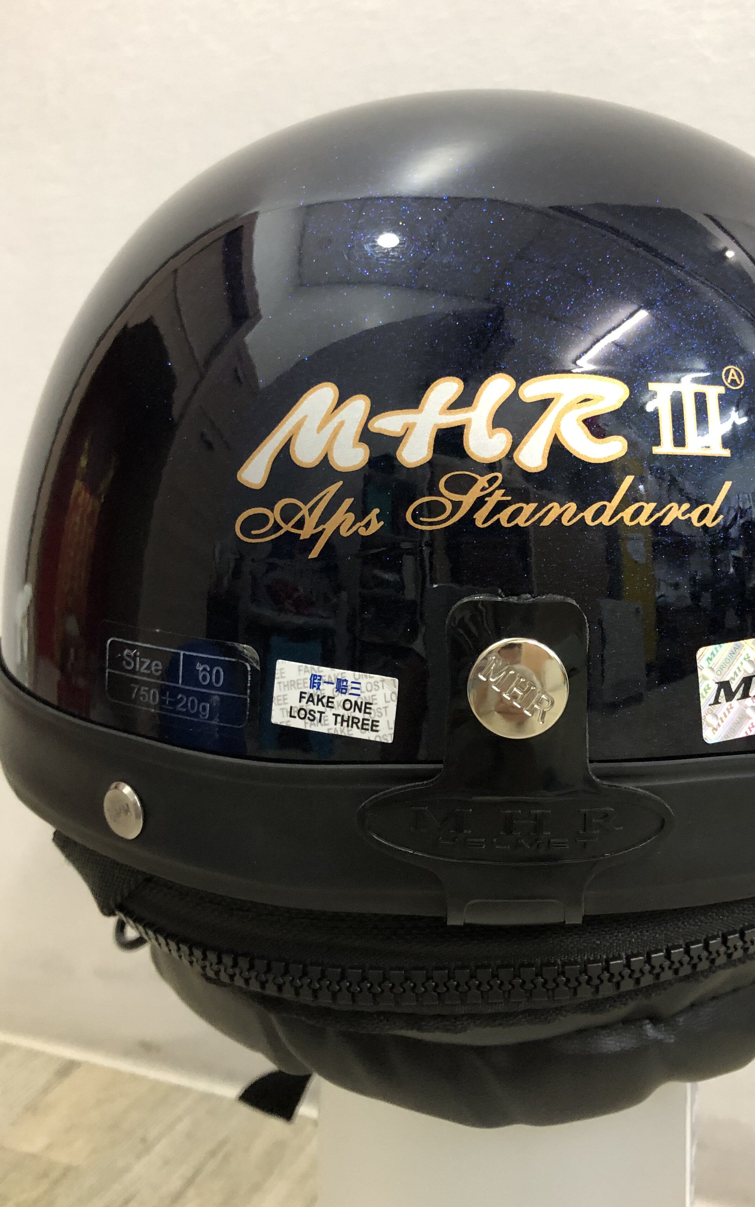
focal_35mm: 35
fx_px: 1152
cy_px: 555
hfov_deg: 36.0
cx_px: 480
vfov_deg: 55.3
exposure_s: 1/9
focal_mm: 4
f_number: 1.8
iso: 100
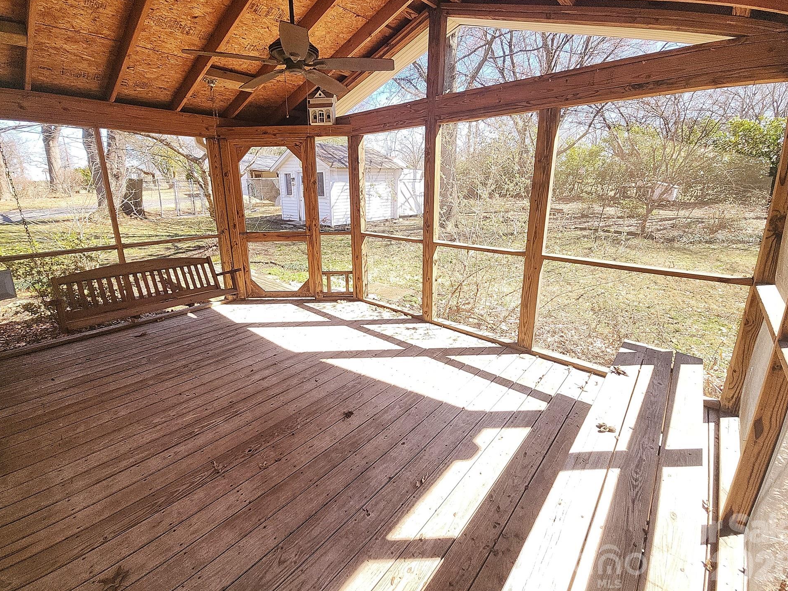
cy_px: 277
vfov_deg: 85.6
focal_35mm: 14
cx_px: 376
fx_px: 319
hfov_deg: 102.0
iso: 50
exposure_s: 1/191
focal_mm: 2.2
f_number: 2.2
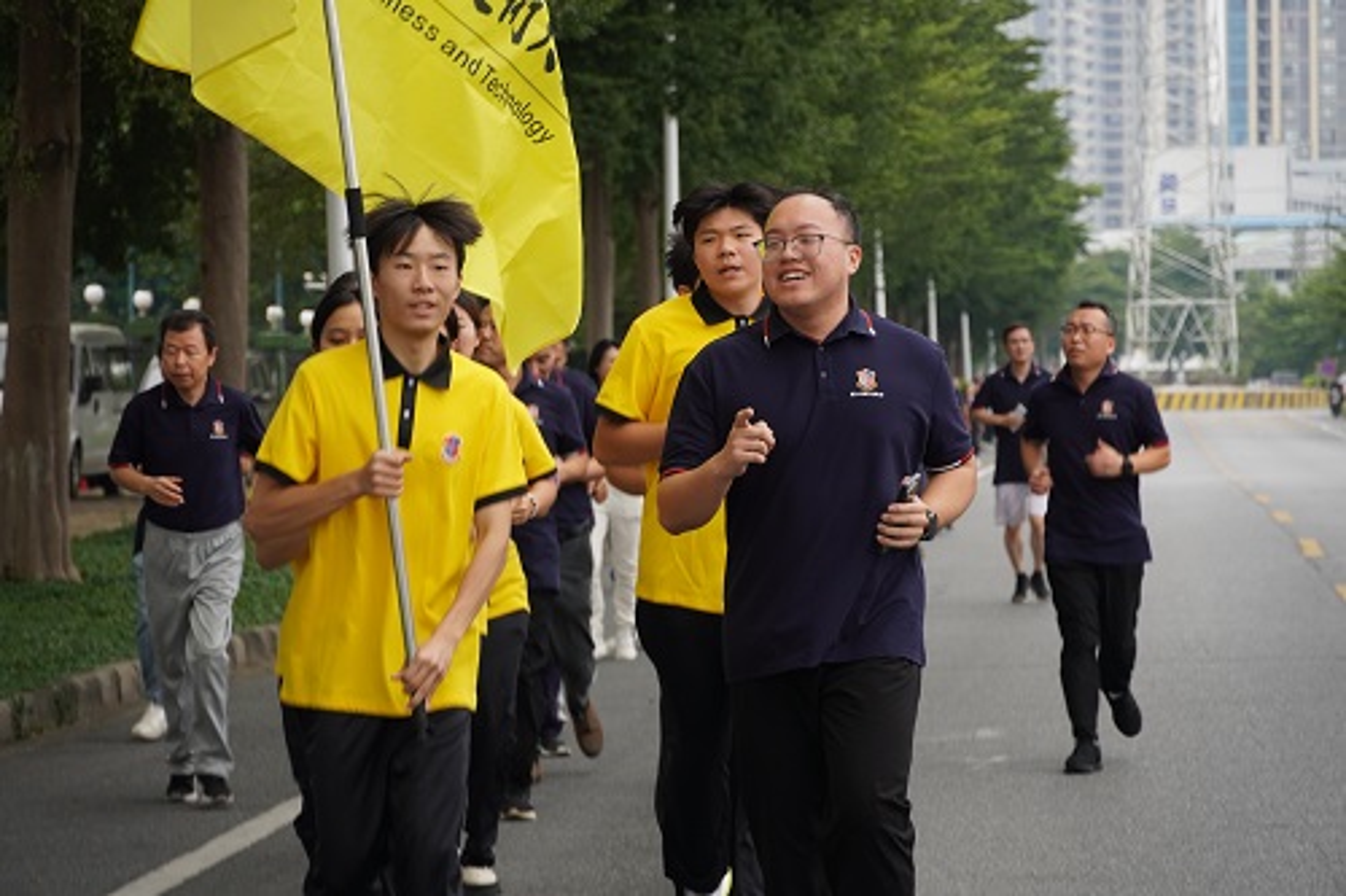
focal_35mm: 152
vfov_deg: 9.1
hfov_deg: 13.6
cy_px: 448
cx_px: 673
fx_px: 5662
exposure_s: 1/160
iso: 320
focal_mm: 101
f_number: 5.6
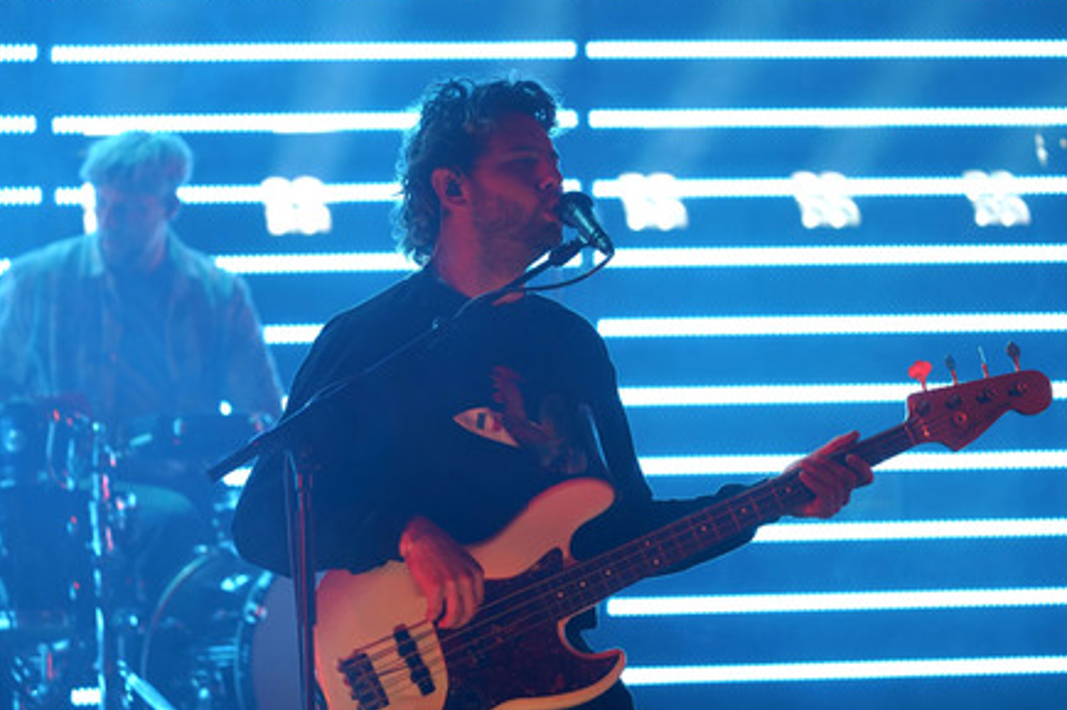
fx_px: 8118
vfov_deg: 5.0
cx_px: 532
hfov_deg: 7.5
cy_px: 354
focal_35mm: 274
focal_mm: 264
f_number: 6.3
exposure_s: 1/500
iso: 2500
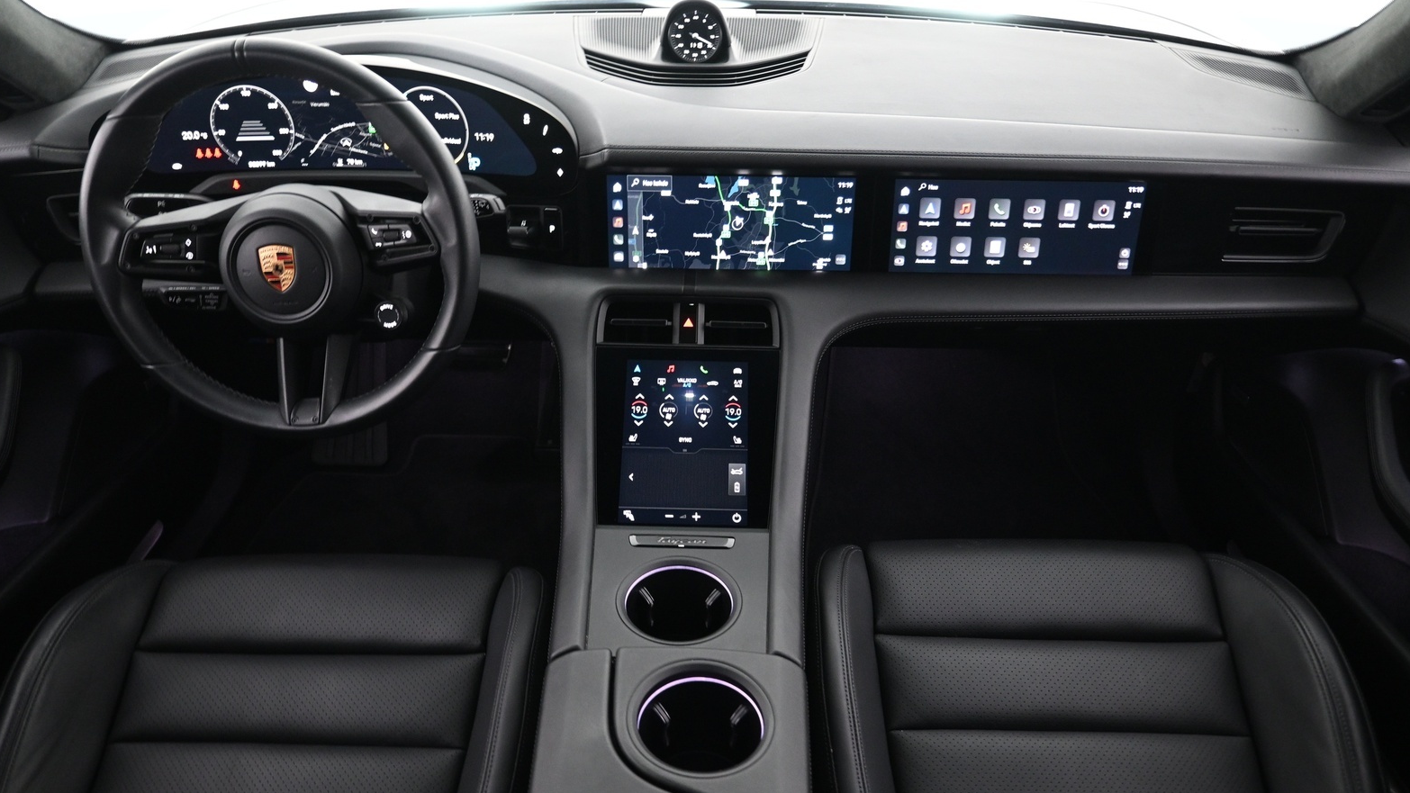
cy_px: 441
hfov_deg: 71.9
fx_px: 972
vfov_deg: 44.3
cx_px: 702
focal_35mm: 26
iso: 1600
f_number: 3.5
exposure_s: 1/15
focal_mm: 16
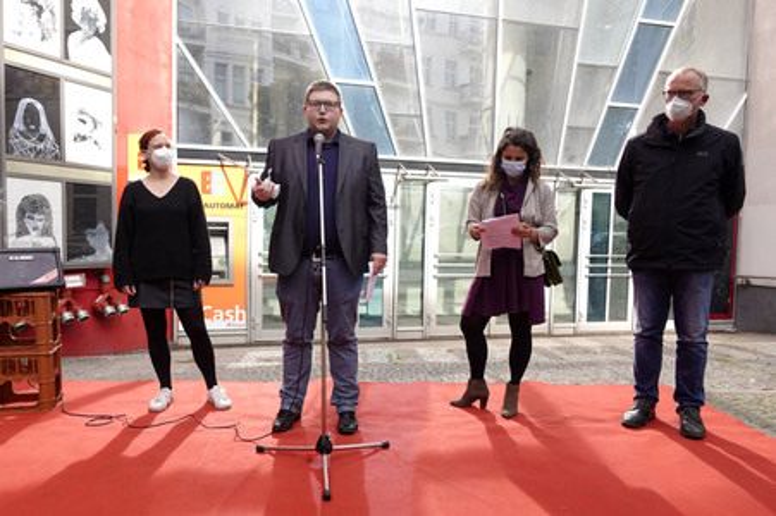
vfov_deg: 53.1
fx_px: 517
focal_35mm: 24
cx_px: 388
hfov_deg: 73.8
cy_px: 258
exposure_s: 1/100
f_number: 1.8
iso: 80
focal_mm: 9.4
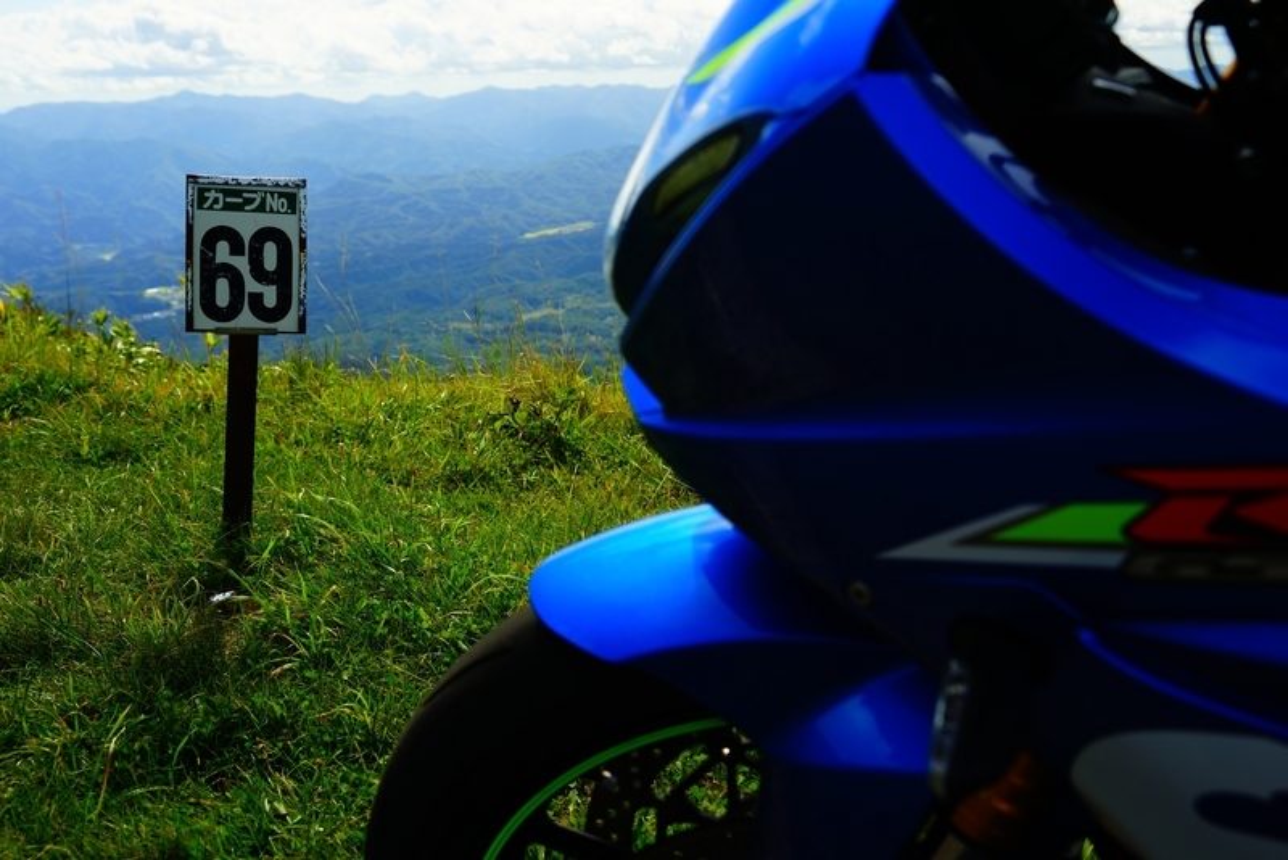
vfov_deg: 33.4
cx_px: 644
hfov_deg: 48.4
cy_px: 430
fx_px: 1432
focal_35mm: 40
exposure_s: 1/100
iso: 100
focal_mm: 40
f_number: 7.1
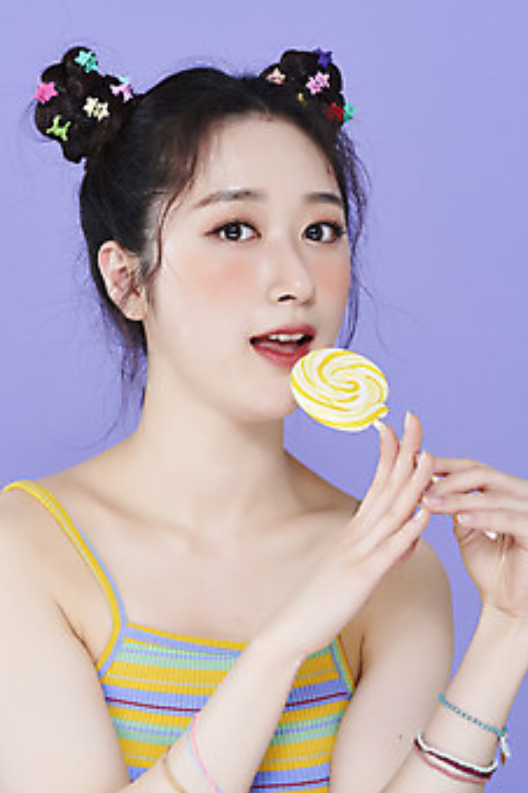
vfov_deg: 16.5
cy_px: 342
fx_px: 2728
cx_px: 291
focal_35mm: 124
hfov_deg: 11.1
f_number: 11
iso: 64
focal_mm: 105
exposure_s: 1/125
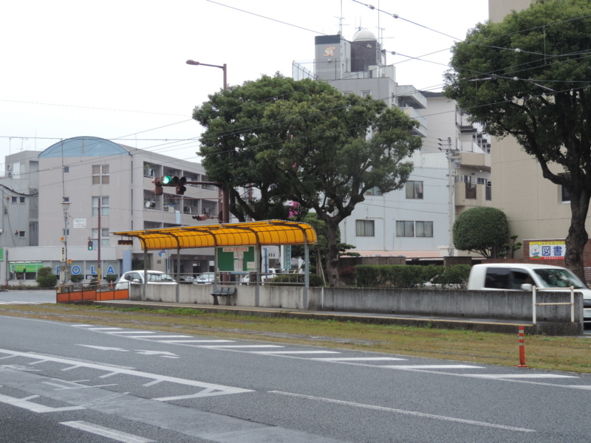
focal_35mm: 70
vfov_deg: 21.0
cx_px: 296
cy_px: 222
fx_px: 1195
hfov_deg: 27.8
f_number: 3.9
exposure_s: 1/80
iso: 80
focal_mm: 12.4
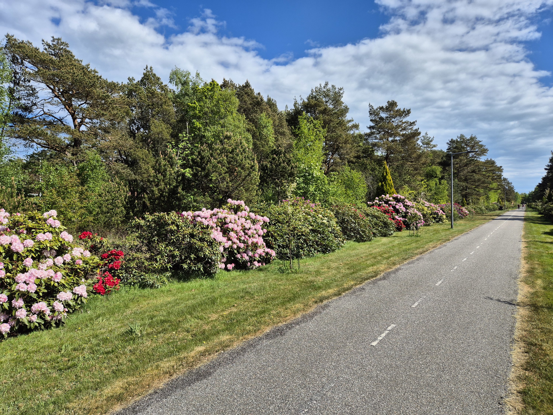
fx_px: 367
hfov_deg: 73.9
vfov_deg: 58.9
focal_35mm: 23
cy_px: 208
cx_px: 276
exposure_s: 1/2304
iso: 25
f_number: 1.8
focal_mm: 5.4
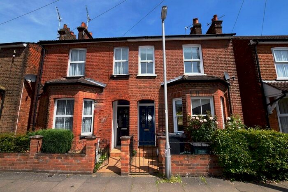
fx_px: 132
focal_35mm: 16
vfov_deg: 72.1
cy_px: 96
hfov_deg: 95.0
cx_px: 144
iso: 100
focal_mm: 11
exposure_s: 1/200
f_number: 10
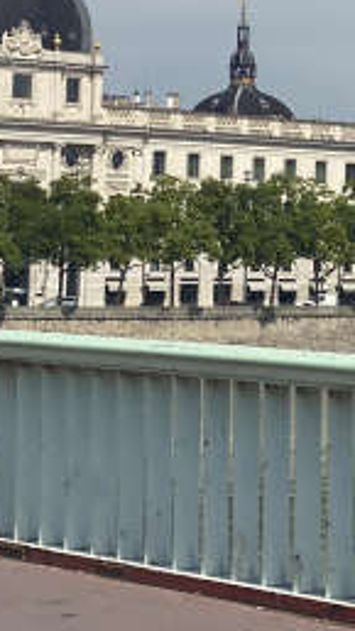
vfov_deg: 13.5
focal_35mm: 158
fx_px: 2646
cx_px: 570
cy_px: 100
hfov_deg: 7.5
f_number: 2
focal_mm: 6
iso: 20
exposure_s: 1/2994
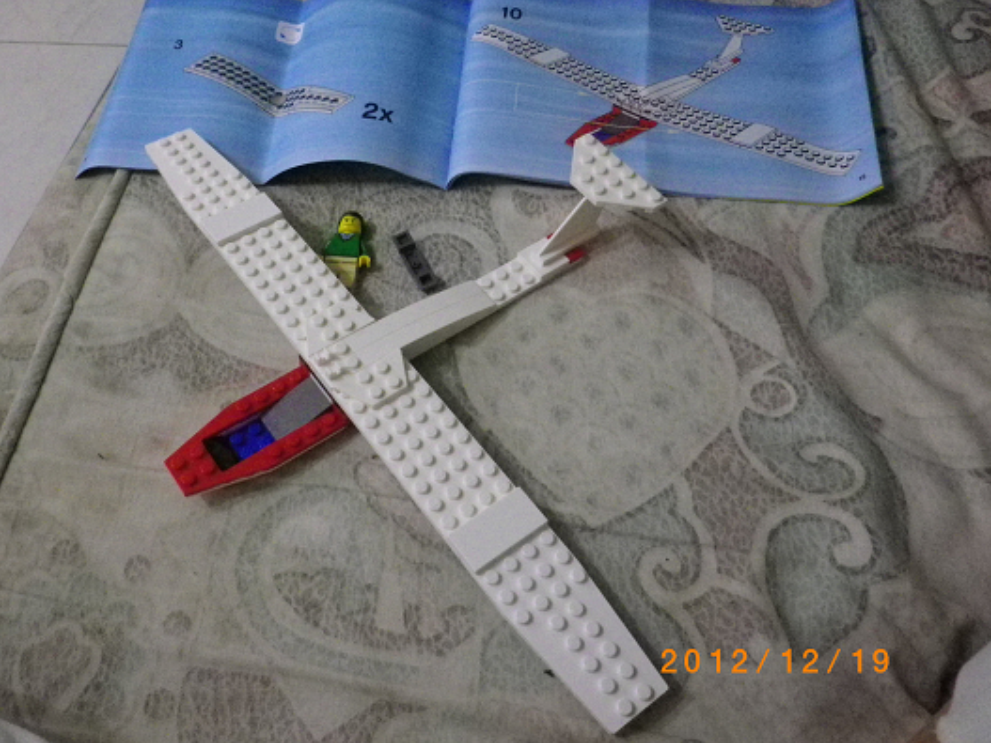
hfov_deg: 53.6
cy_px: 316
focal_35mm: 34
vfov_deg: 41.7
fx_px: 973
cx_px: 404
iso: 800
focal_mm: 5
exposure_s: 1/40
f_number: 3.2
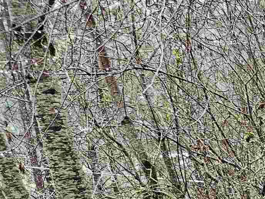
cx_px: 531
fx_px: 788
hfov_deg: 15.3
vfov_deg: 12.5
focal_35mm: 103
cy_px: 405
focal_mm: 5.4
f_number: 1.8
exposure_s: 1/120
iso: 250
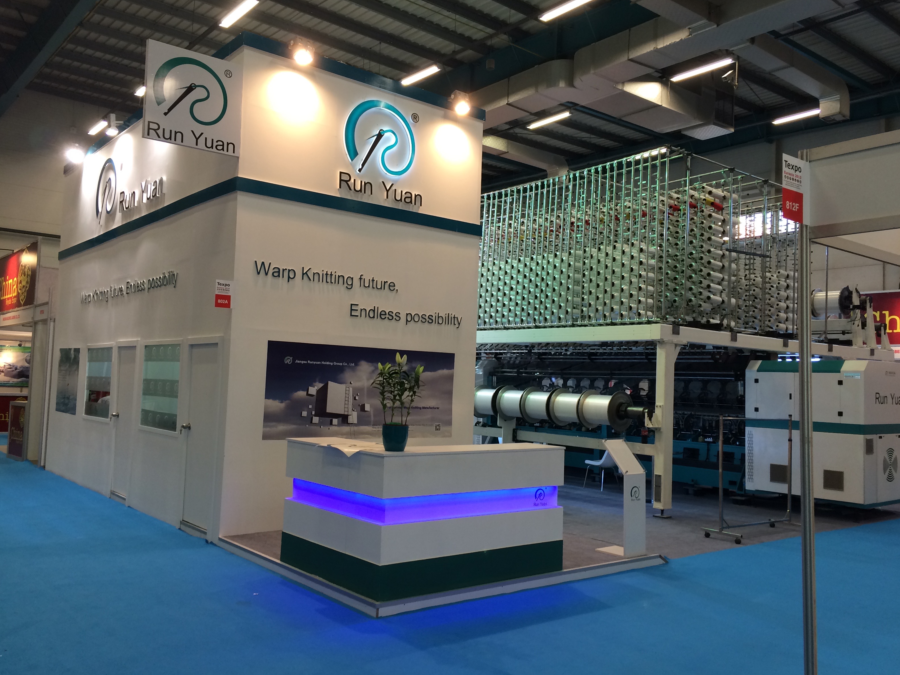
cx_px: 456
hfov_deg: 60.0
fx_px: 780
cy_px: 341
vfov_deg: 46.8
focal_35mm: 30
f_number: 2.2
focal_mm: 4.15
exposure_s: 1/33
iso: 40
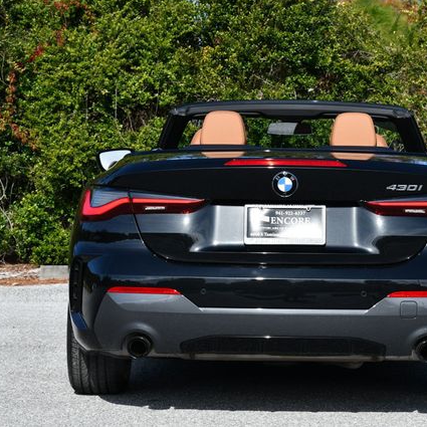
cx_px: 279
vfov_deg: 14.2
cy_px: 213
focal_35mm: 123
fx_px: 1717
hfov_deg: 14.2
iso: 100
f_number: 9
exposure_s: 1/320
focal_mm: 48
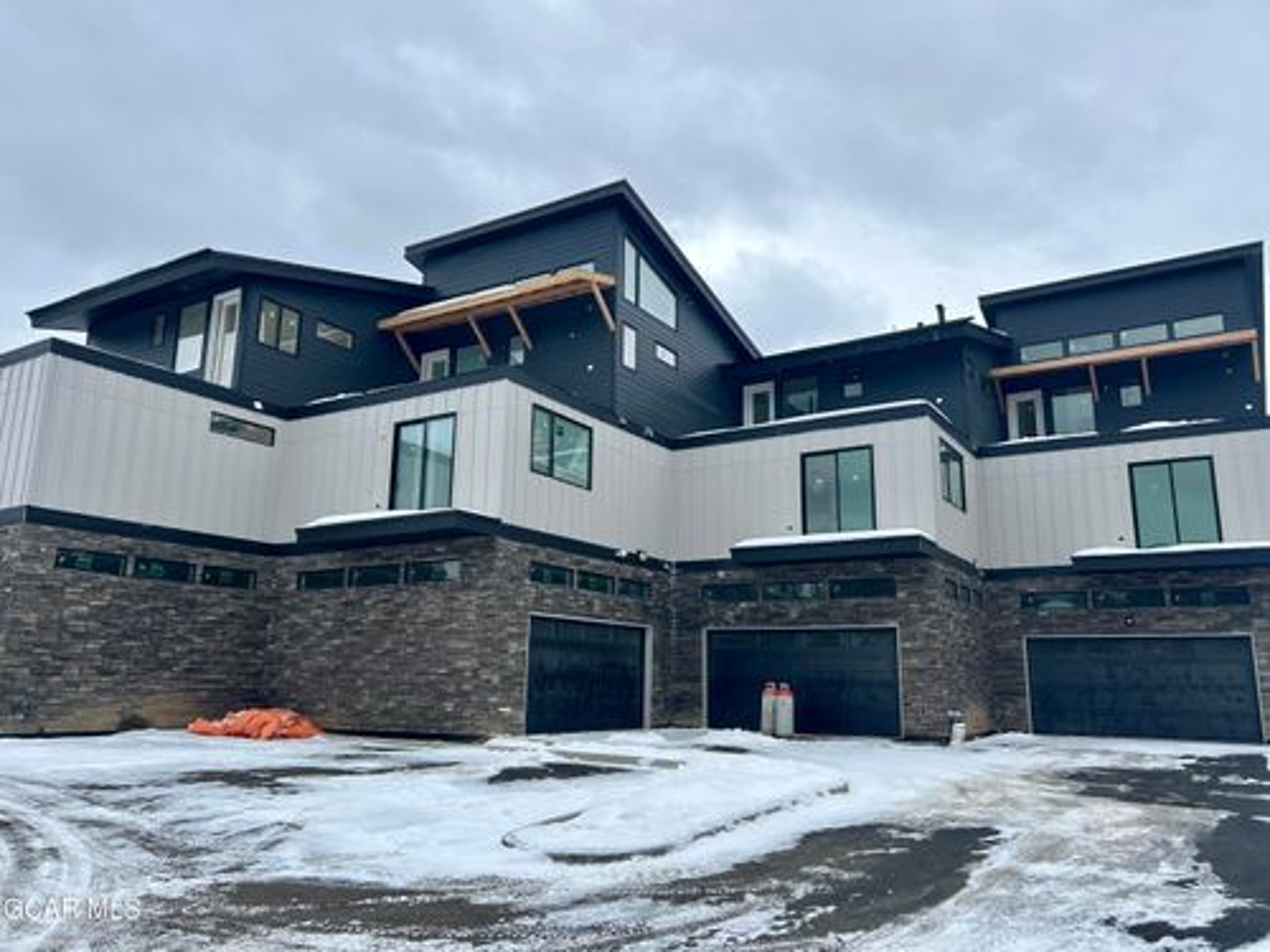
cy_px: 476
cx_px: 635
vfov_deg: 53.1
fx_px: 954
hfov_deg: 67.3
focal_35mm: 26
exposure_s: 1/1412
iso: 50
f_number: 1.5
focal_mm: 5.7
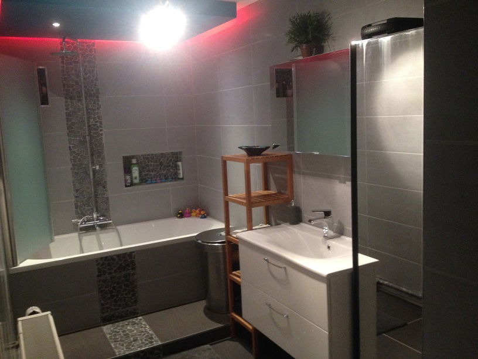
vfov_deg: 40.7
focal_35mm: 35
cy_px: 180
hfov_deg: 52.6
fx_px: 483
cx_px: 239
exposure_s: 1/20
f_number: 2.4
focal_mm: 4.28
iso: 250
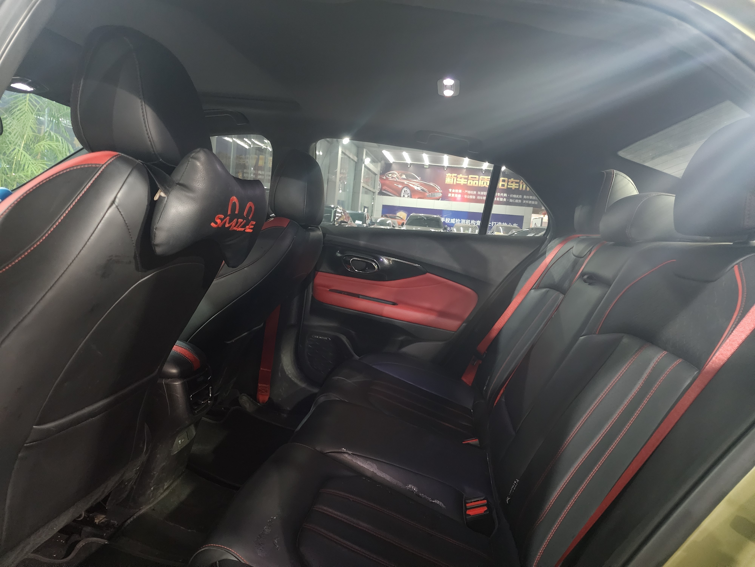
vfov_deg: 58.9
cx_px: 378
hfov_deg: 73.9
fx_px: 502
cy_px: 284
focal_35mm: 23
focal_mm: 6.4
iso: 800
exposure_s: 1/25
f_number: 1.8
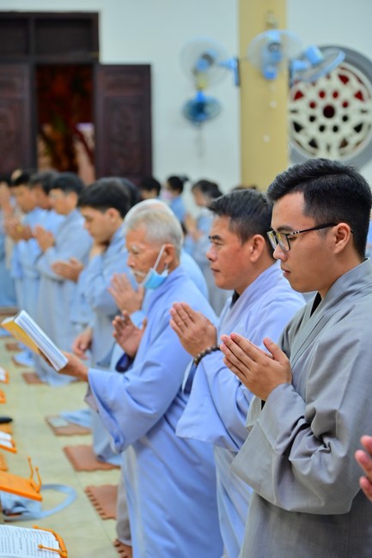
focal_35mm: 85
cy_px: 279
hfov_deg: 16.1
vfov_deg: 23.9
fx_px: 1318
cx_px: 186
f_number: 4.5
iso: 1600
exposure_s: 1/60
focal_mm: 85
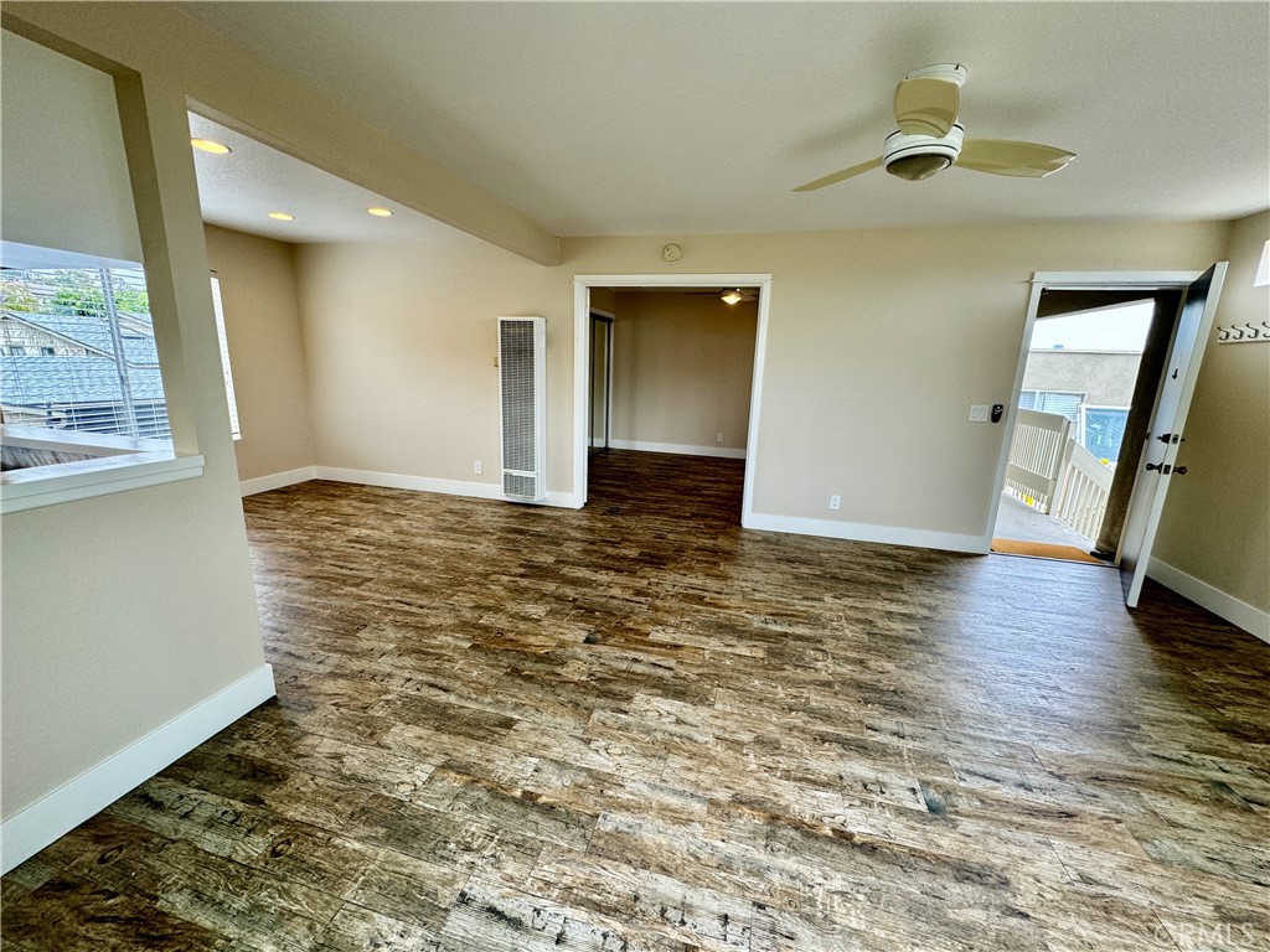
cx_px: 635
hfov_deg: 102.1
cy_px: 476
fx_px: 514
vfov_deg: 85.7
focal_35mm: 14
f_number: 2.2
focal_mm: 2.22
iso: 80
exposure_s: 1/99
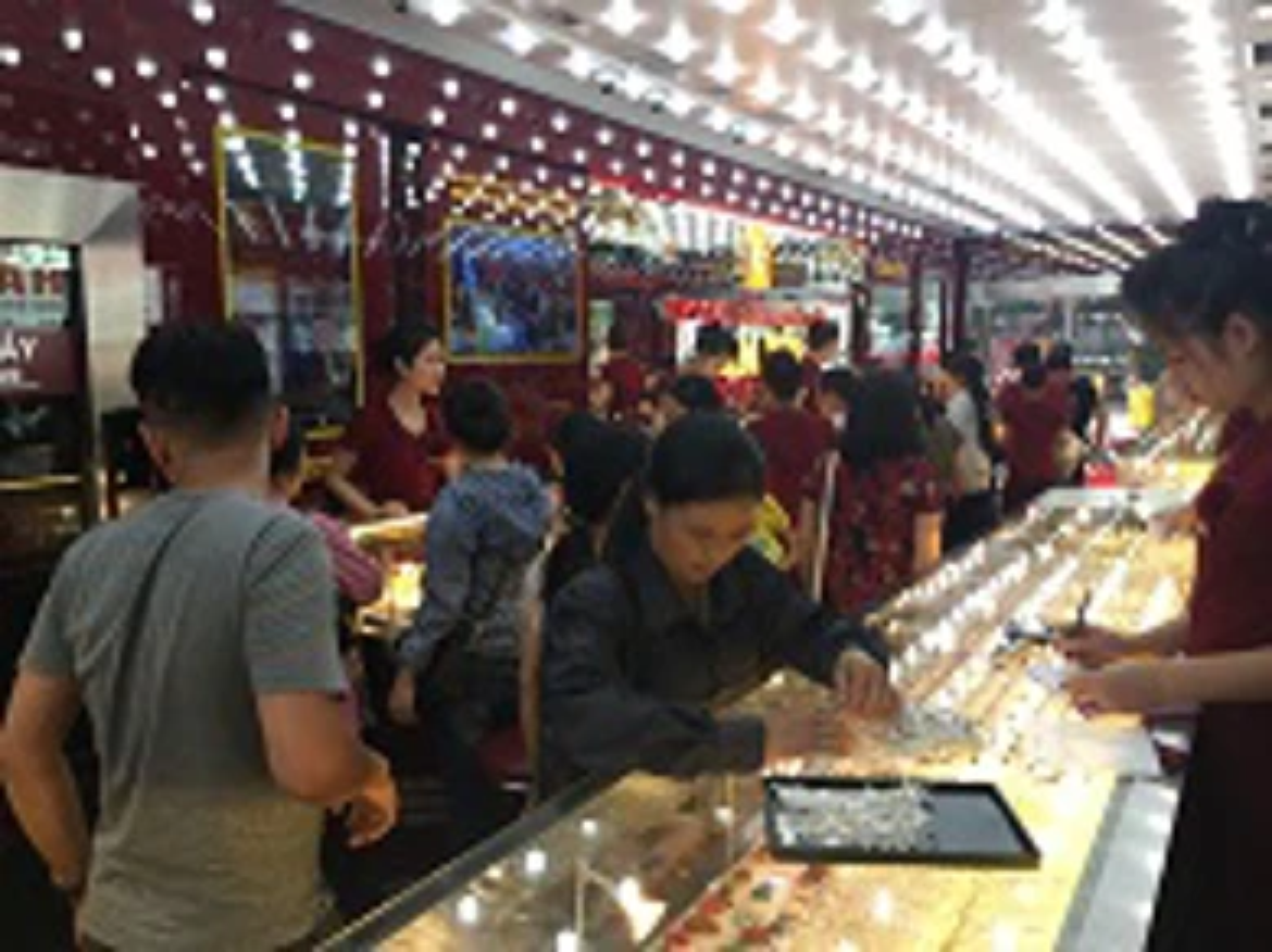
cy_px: 476
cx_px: 636
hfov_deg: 61.7
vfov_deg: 48.2
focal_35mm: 29
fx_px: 1065
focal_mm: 4.15
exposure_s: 1/100
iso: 40
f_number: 2.2
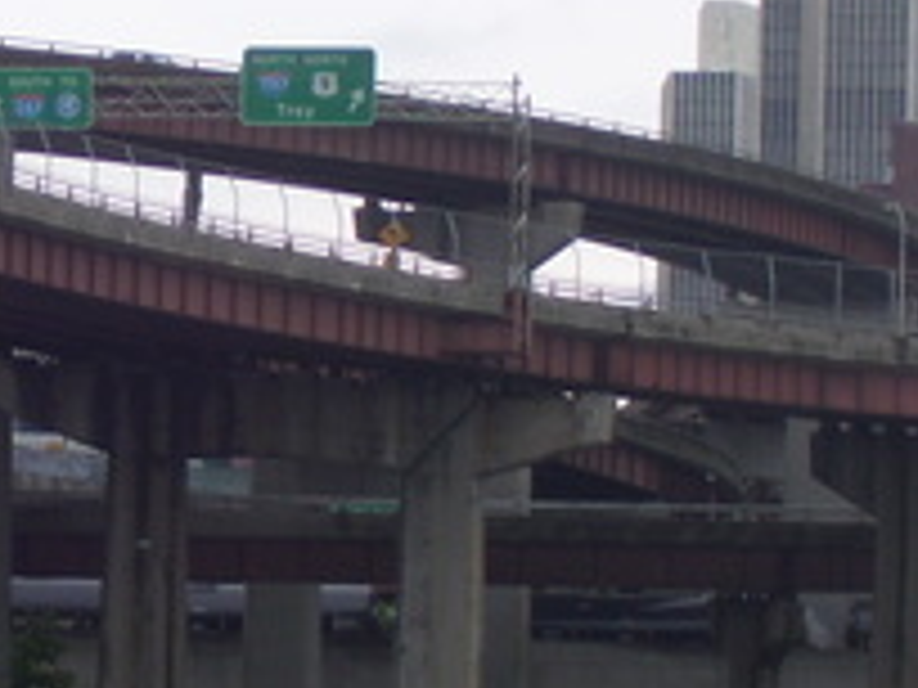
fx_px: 8407
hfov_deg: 6.2
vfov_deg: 4.7
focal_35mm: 317
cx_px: 40
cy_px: 310
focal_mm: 18
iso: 80
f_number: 4.6
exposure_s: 1/200
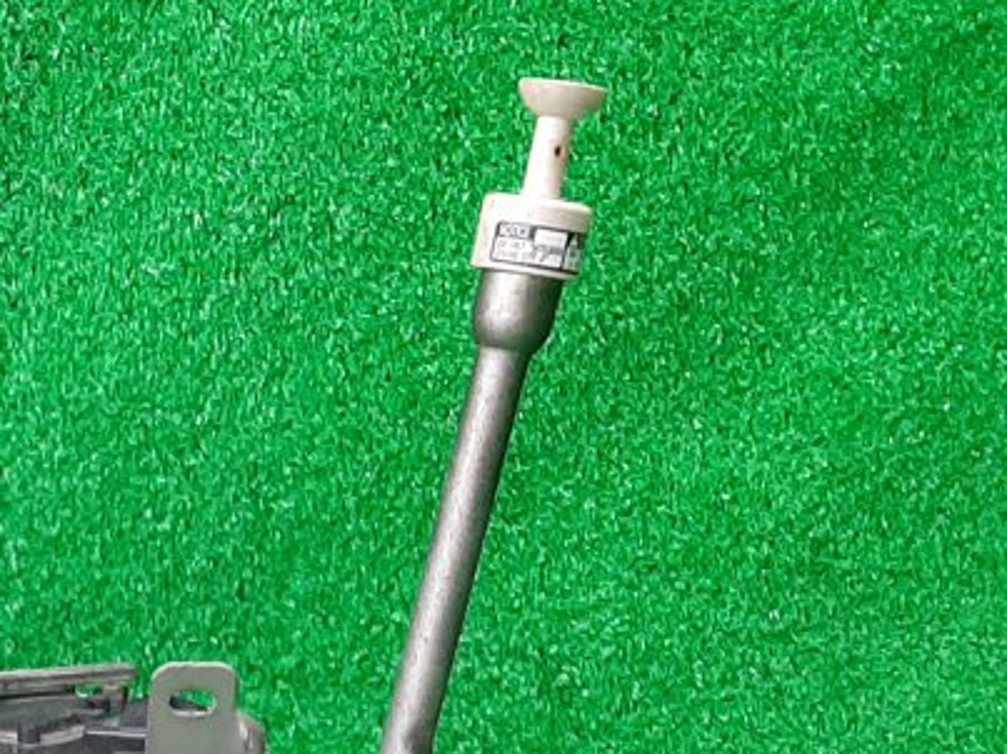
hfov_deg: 19.8
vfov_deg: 14.3
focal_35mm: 93
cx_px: -220
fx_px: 2705
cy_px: 1278
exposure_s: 1/50
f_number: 1.7
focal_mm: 3.93
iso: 109
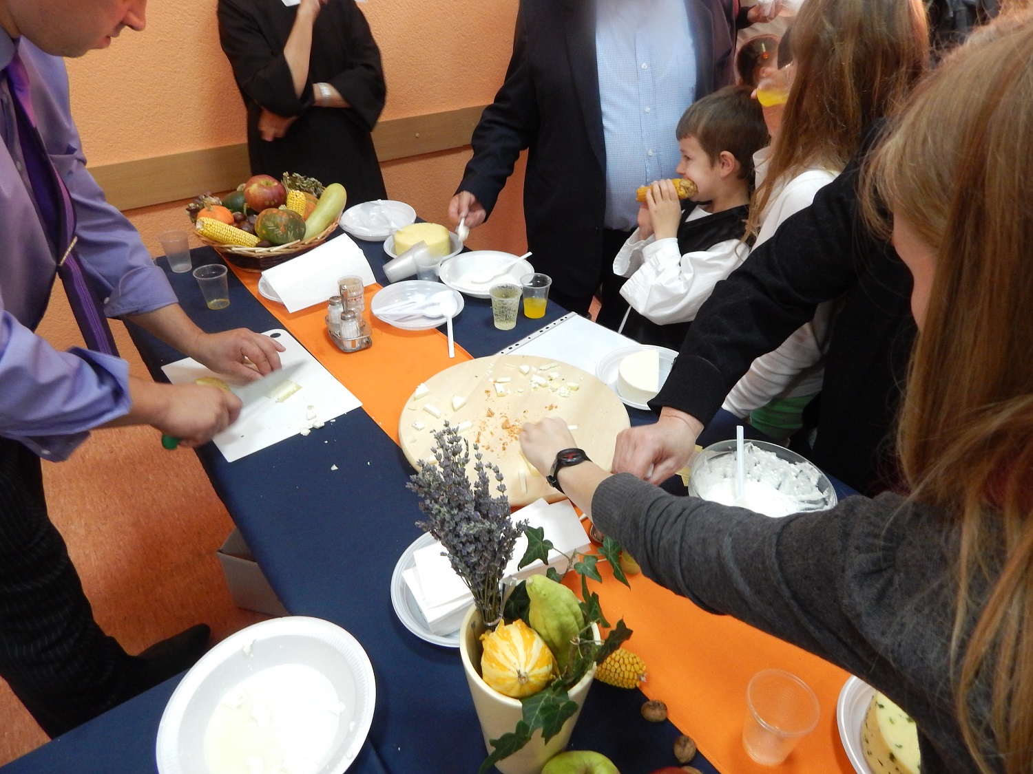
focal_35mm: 23
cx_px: 516
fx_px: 686
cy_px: 387
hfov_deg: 73.9
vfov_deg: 58.9
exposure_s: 1/25
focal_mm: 4
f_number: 3
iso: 400
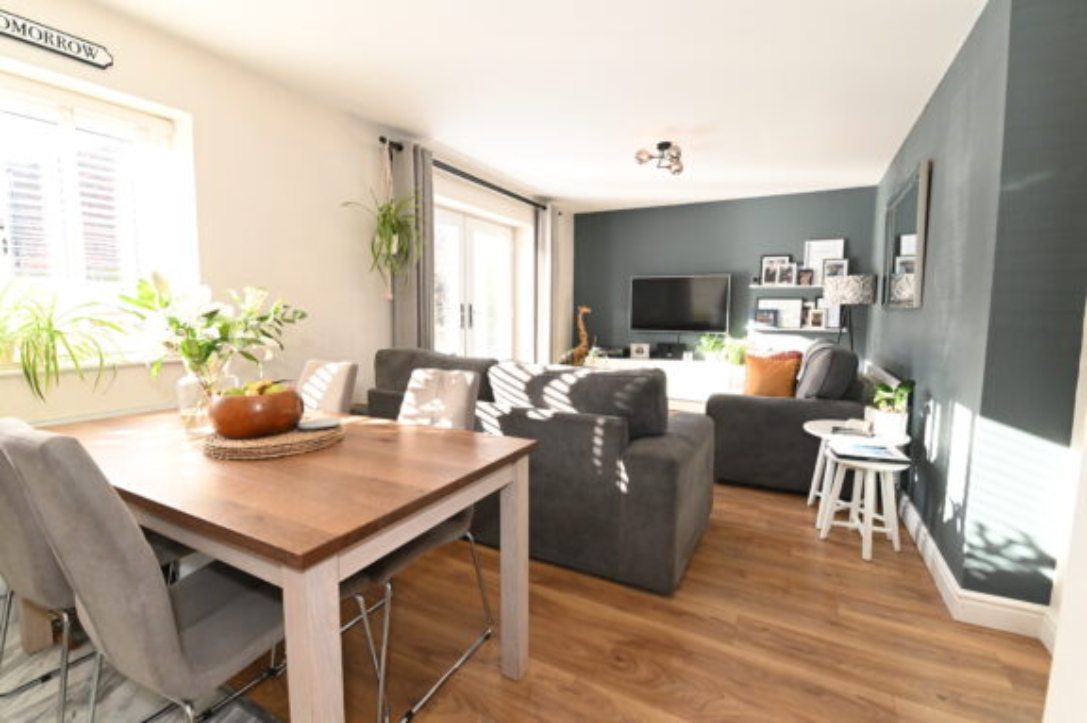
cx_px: 544
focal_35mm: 15
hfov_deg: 100.4
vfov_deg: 77.2
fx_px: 453
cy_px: 362
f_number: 10
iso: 6400
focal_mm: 15
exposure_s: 1/200
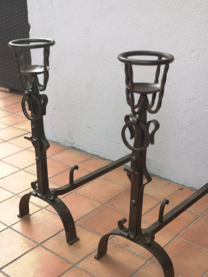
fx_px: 433
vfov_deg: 35.5
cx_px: 104
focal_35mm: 54
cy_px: 138
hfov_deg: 27.0
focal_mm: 5.58
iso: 80
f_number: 4
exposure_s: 1/90
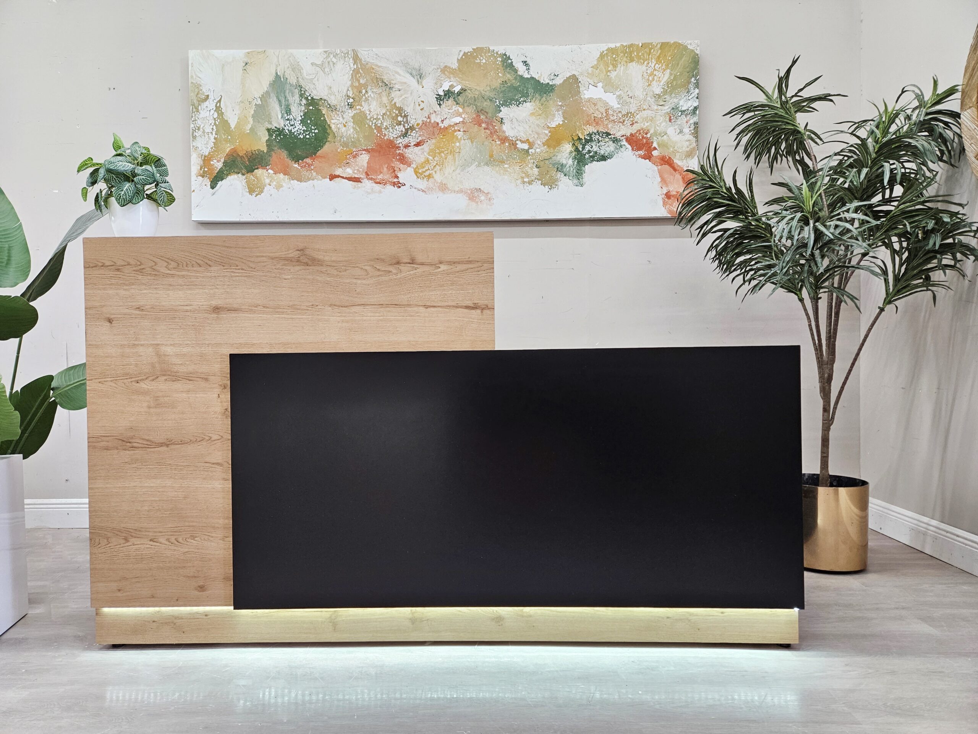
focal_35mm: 23
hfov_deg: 73.9
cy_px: 367
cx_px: 489
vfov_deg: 58.9
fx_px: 650
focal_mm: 5.4
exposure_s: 1/120
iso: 320
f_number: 1.8
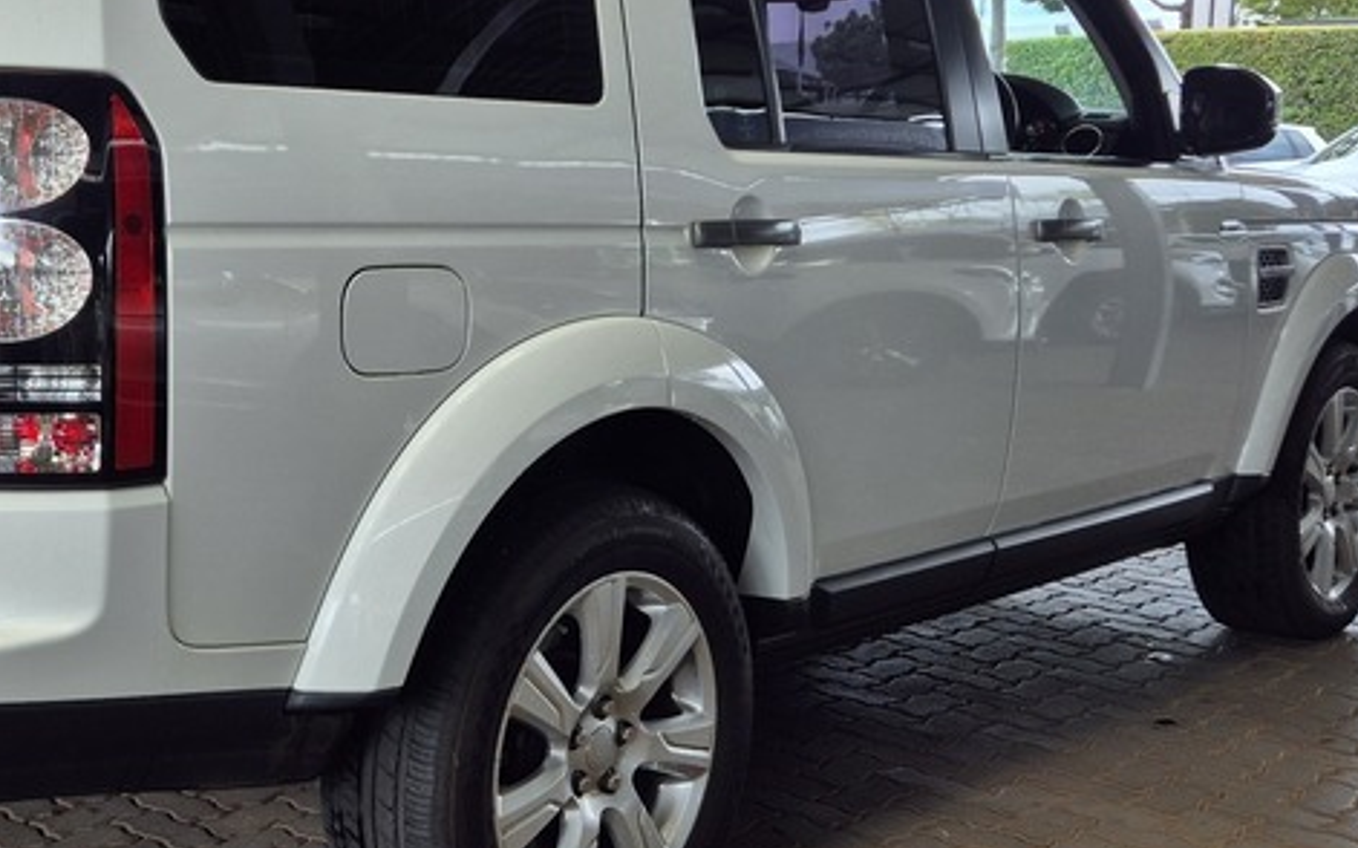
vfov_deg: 24.3
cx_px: 381
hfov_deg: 37.5
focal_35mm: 53
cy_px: 337
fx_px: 1961
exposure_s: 1/212
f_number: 1.8
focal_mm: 5.4
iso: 25
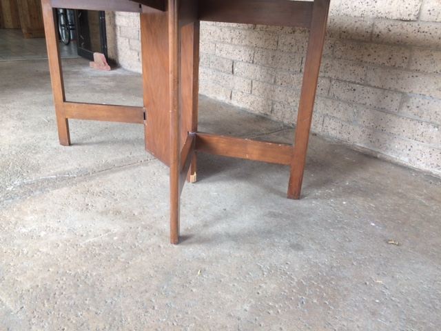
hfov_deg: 61.7
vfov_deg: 48.2
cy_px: 166
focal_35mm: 29
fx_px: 369
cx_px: 220
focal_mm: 4.15
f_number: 2.2
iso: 40
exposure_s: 1/60
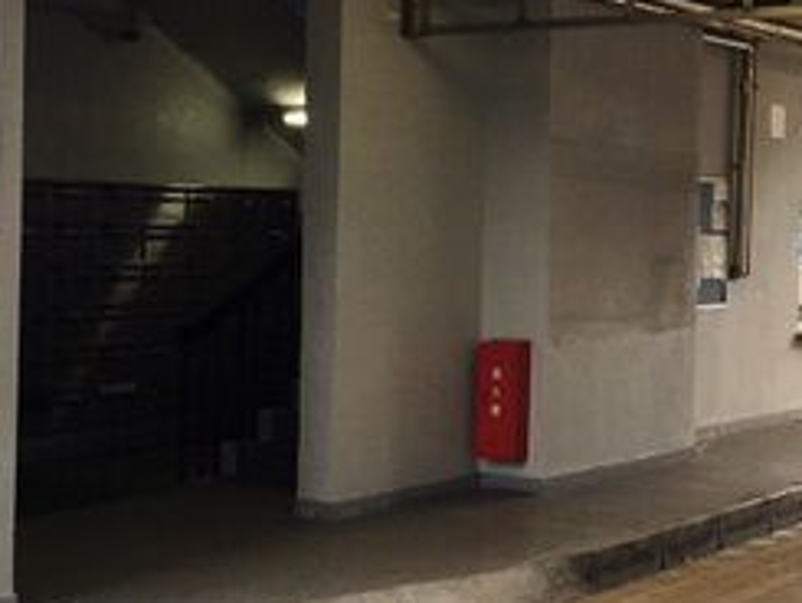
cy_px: 229
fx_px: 1646
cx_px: 642
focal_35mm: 71
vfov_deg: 20.7
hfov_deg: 26.9
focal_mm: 4.15
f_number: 2.2
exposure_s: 1/40
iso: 32
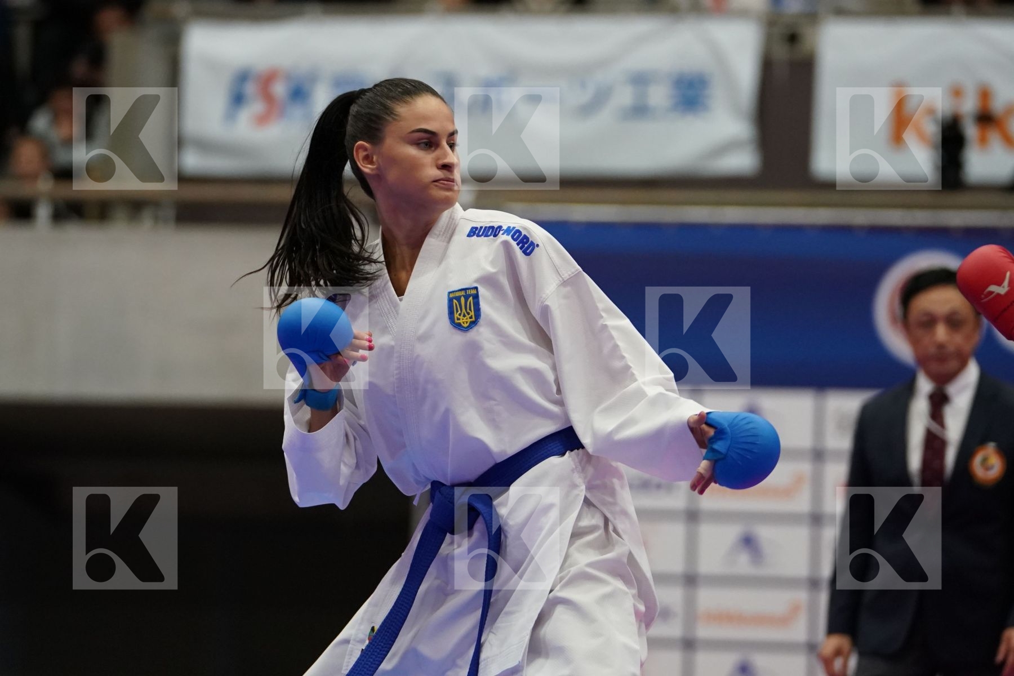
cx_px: 507
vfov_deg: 6.2
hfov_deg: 9.4
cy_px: 338
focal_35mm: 220
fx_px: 6196
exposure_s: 1/1000
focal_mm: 147
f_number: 2.8
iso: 3200
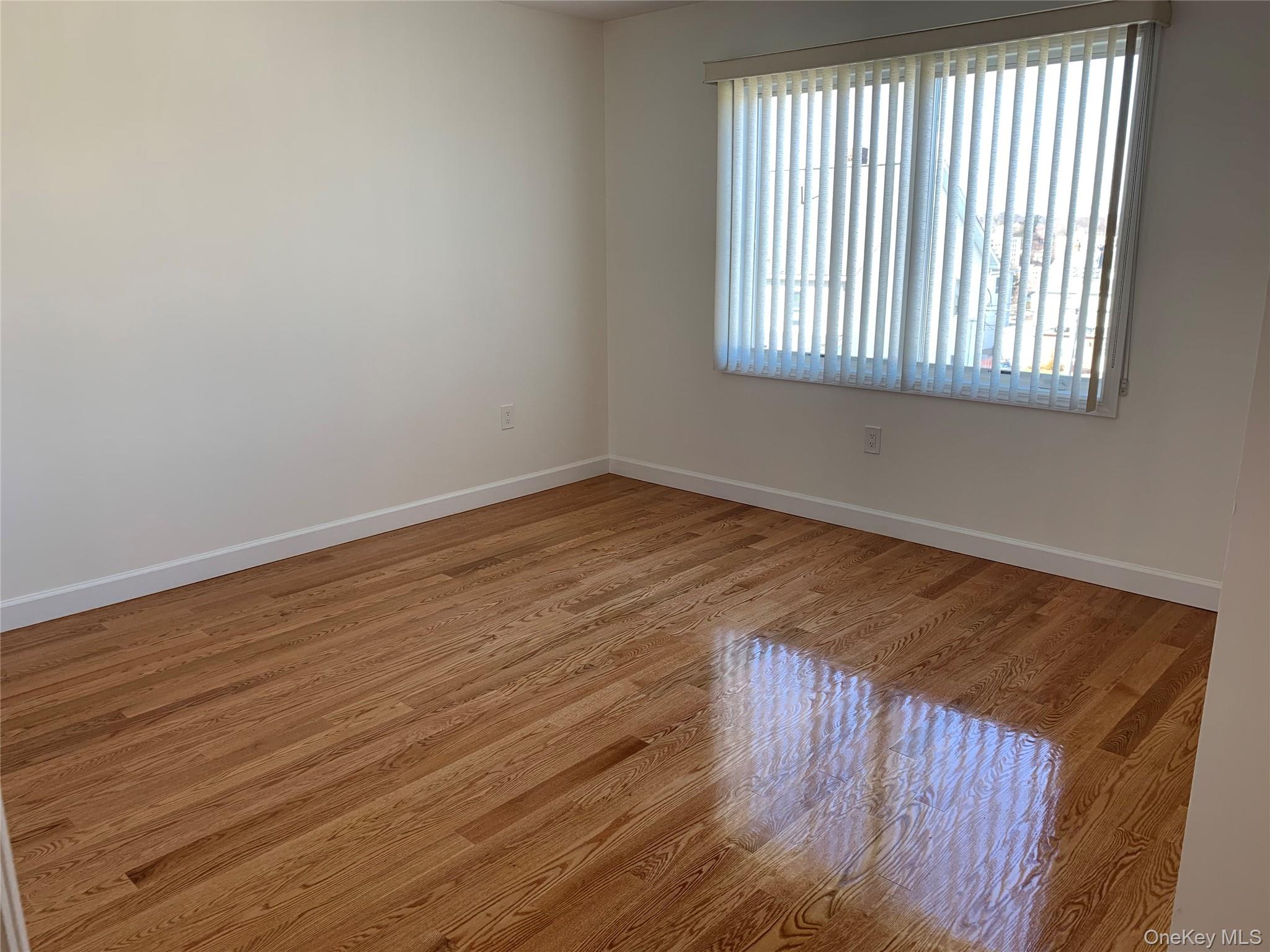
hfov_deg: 67.3
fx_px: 954
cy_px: 476
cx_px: 635
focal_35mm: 26
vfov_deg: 53.1
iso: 64
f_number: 1.8
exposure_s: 1/120
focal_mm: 4.25
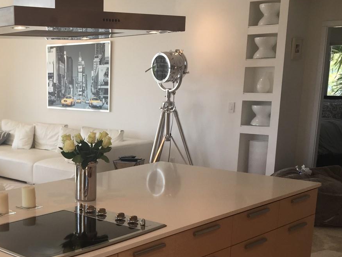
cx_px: 47
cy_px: 218
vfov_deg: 26.8
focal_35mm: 53
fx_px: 524
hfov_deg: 34.5
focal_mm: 4.15
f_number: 2.2
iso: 32
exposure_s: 1/120
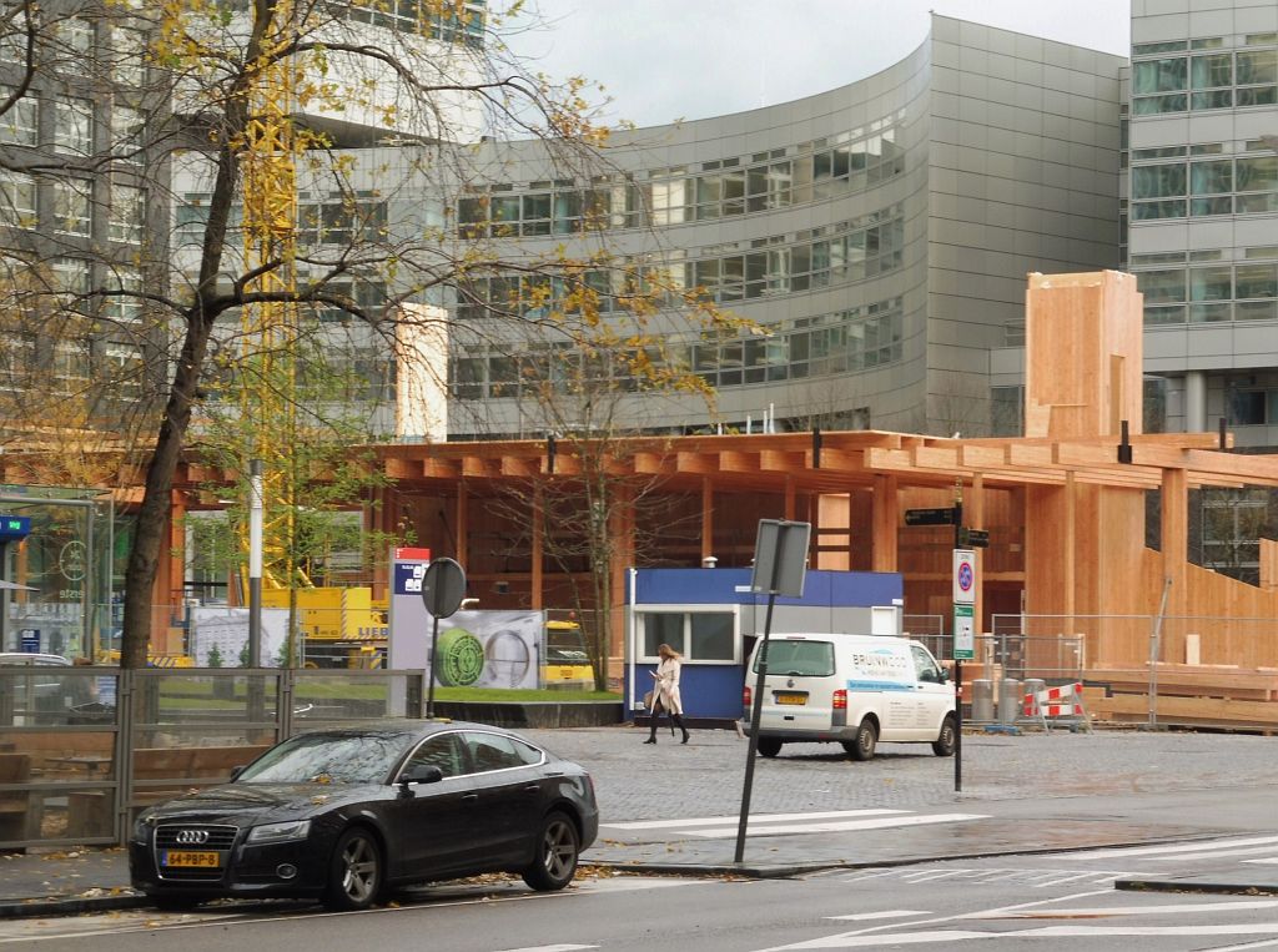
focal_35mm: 102
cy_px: 476
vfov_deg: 14.4
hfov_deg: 19.3
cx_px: 639
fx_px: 3757
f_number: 5.3
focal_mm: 18.2
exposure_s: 1/80
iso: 100
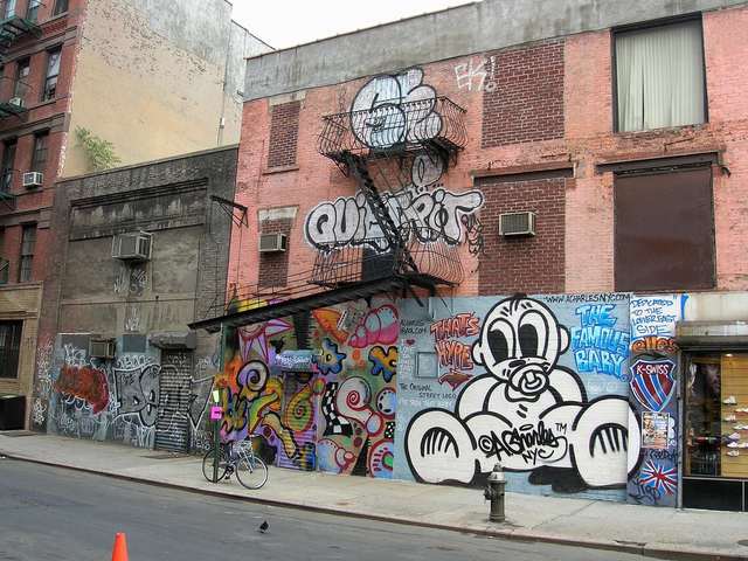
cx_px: 374
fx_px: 735
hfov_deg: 54.0
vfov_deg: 41.8
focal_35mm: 34
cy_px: 280
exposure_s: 1/40.2
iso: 50
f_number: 4.9
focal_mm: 5.7
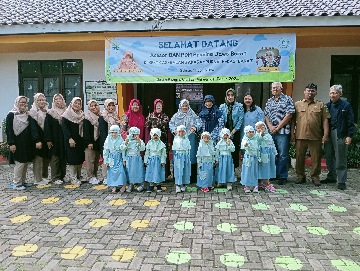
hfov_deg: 63.4
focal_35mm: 28
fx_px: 292
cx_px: 180
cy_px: 136
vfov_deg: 49.9
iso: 102
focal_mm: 3.98
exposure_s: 1/187
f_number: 1.8
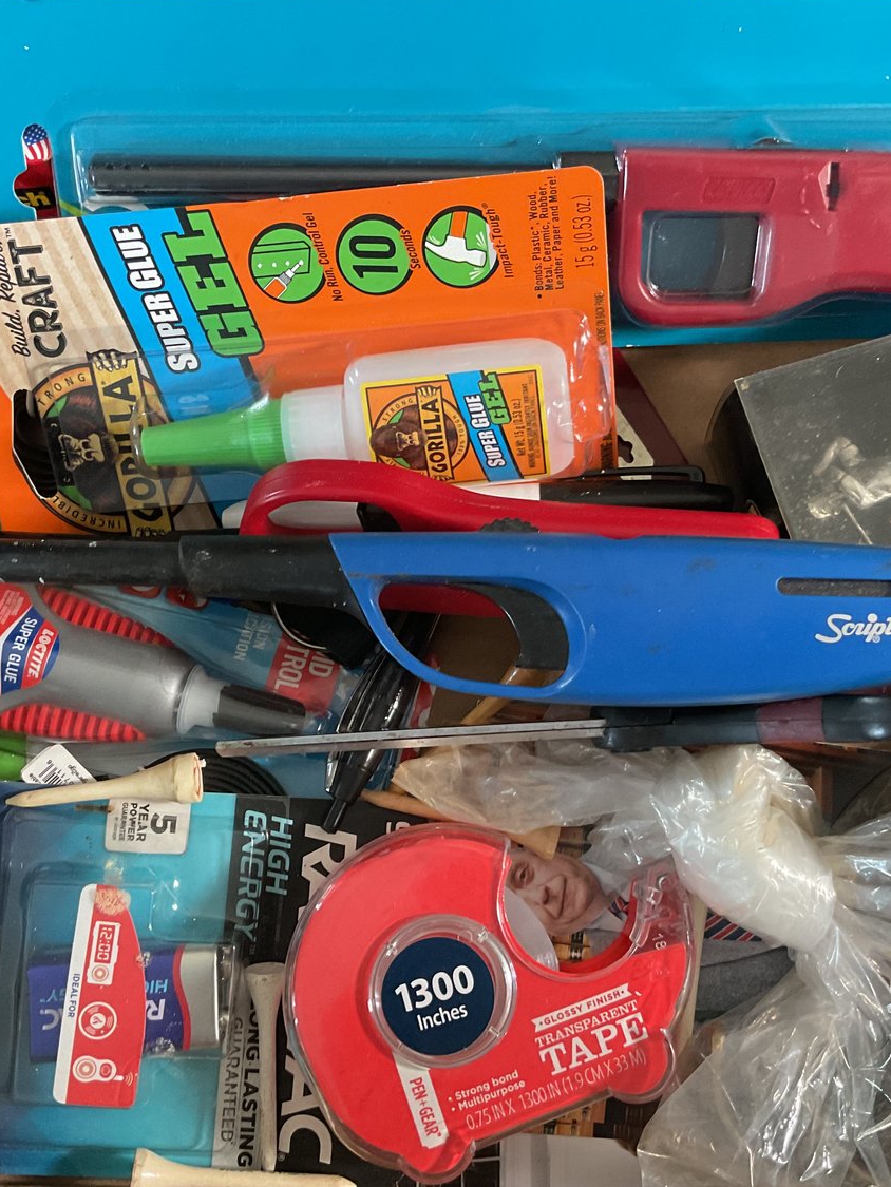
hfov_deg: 36.8
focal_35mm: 39
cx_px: 489
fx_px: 1338
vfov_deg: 47.9
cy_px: 589
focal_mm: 3
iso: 200
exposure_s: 1/60
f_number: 1.8
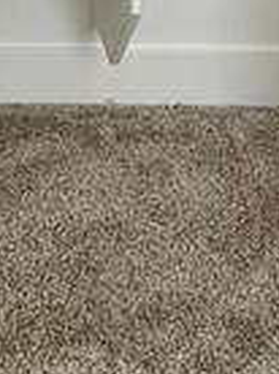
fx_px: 841
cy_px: -306
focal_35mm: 78
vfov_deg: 19.0
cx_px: -54
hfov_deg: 17.9
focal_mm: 2.22
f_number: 2.2
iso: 50
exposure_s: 1/127
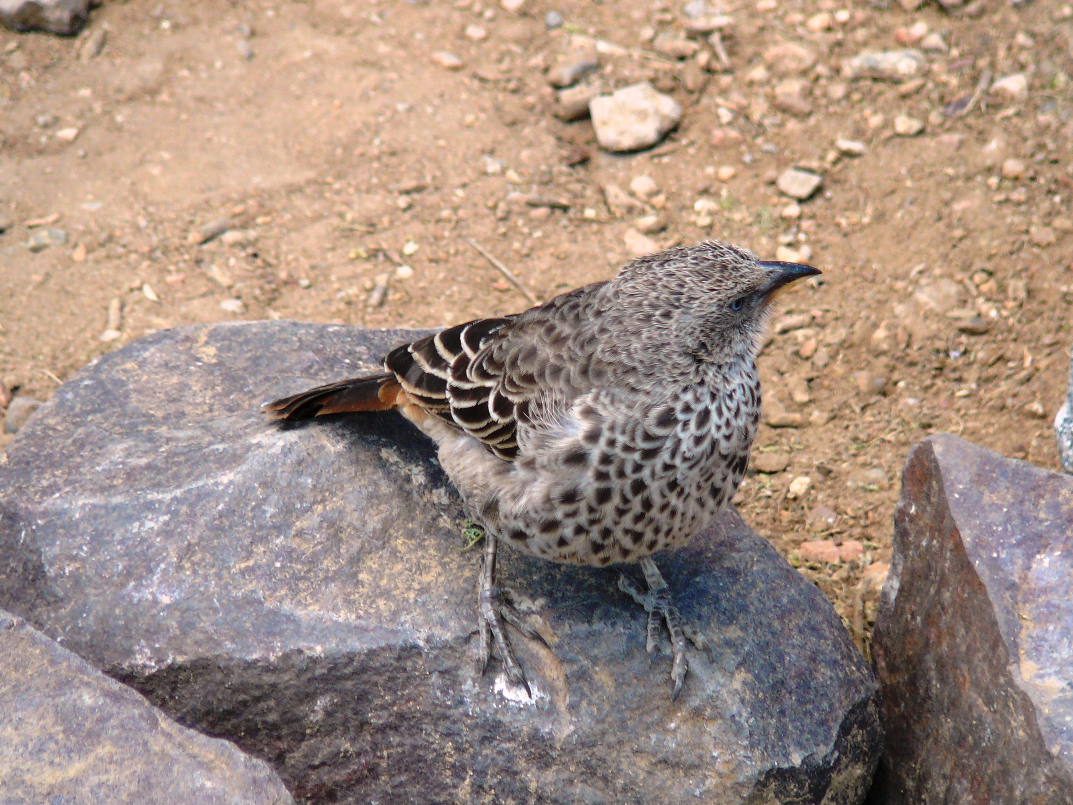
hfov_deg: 5.7
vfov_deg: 4.2
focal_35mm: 350
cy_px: 402
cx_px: 536
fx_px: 10849
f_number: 4.2
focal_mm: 52
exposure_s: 1/125
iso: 80
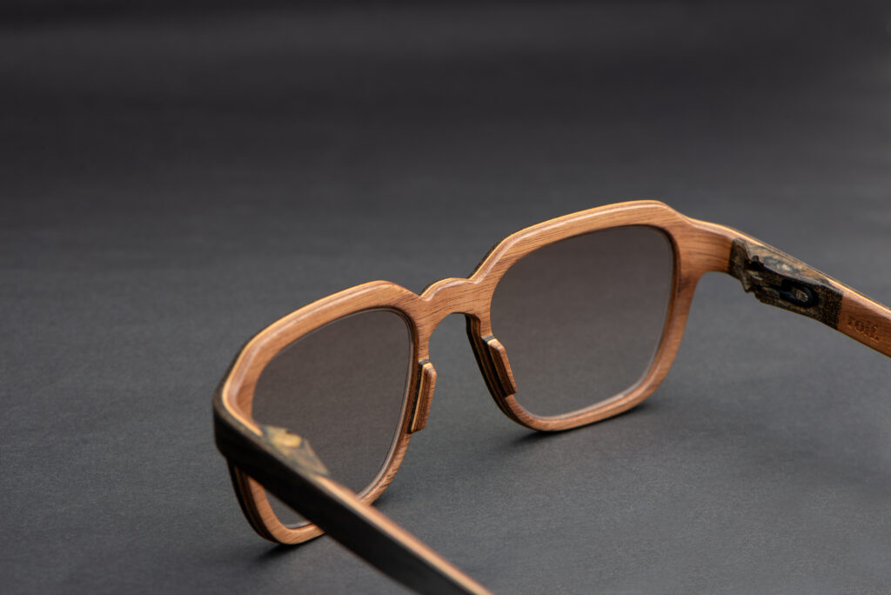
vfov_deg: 13.1
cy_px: 298
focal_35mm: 105
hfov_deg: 19.4
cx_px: 446
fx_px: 2600
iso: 64
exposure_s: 1/160
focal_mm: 105
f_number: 13
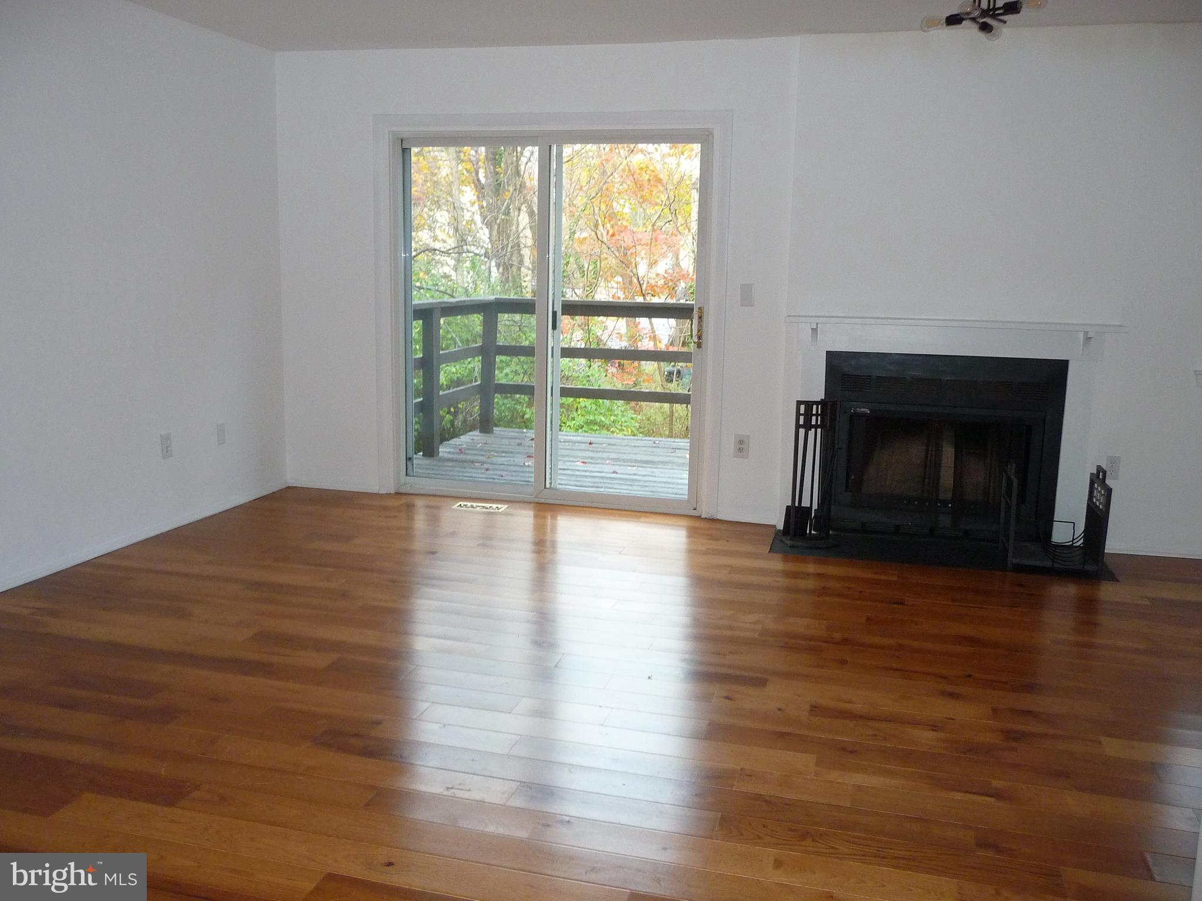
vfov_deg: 46.8
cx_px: 601
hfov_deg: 60.0
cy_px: 450
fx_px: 1042
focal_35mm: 30
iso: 320
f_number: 3.4
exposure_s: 1/30
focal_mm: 5
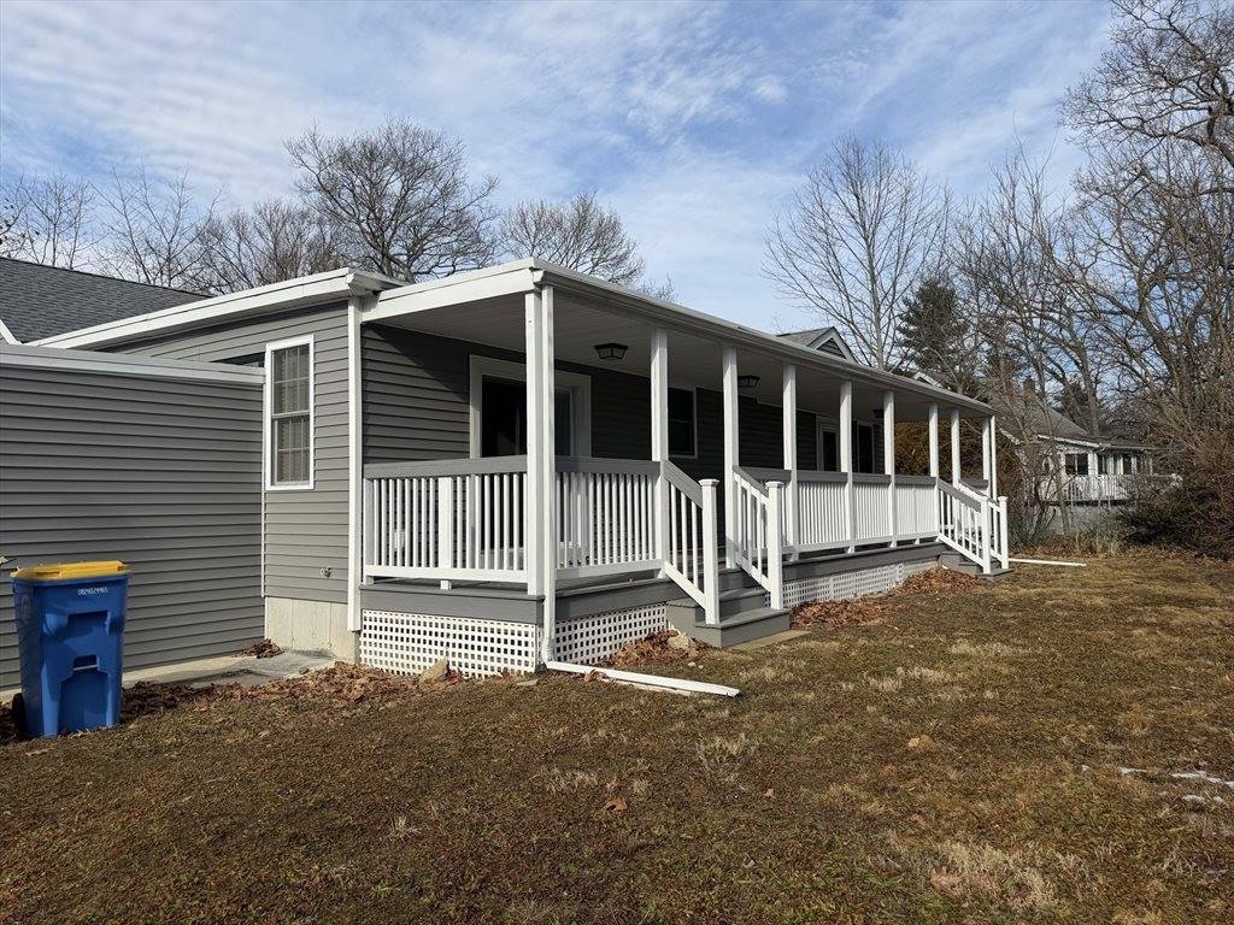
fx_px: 856
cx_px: 617
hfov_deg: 71.6
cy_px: 462
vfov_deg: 56.8
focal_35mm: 24
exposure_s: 1/5319
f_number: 1.78
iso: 80
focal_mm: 6.76
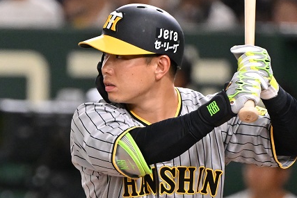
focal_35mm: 556
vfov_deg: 2.5
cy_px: 126
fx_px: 4588
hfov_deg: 3.7
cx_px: 135
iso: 3200
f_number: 4
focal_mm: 330
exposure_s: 1/1000
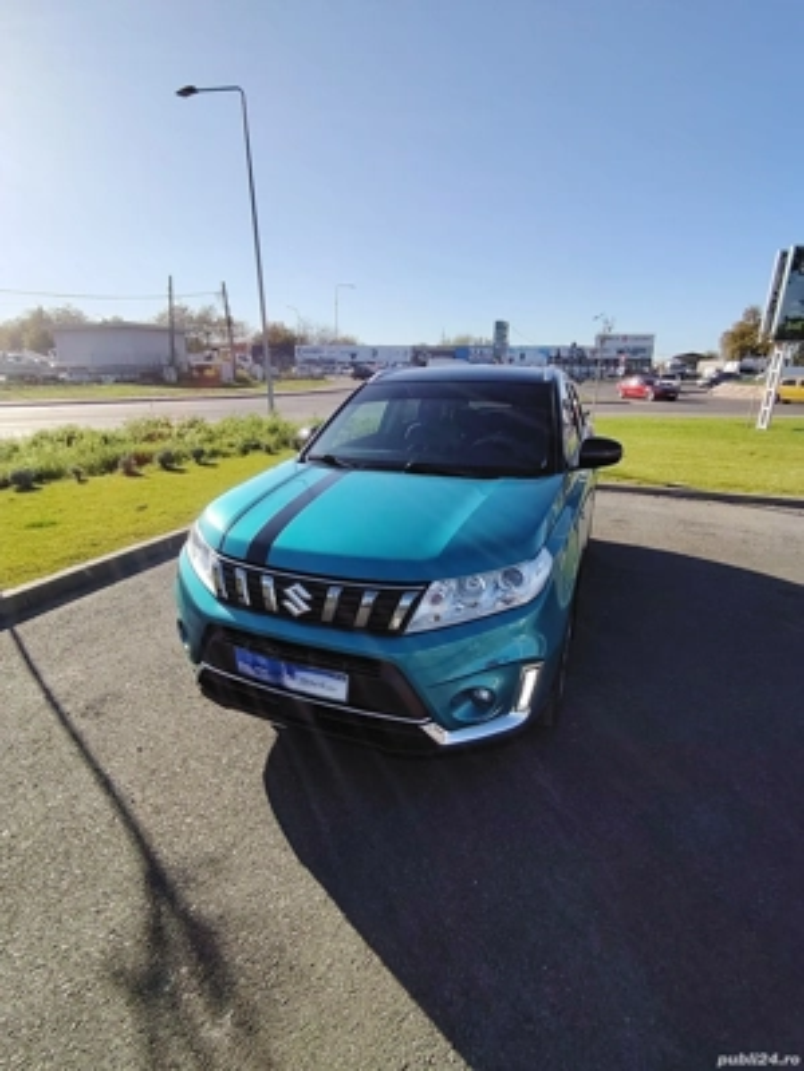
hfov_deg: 74.7
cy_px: 536
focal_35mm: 17
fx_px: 526
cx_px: 402
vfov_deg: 91.0
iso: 100
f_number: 2.2
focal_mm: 1.43
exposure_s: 1/1301
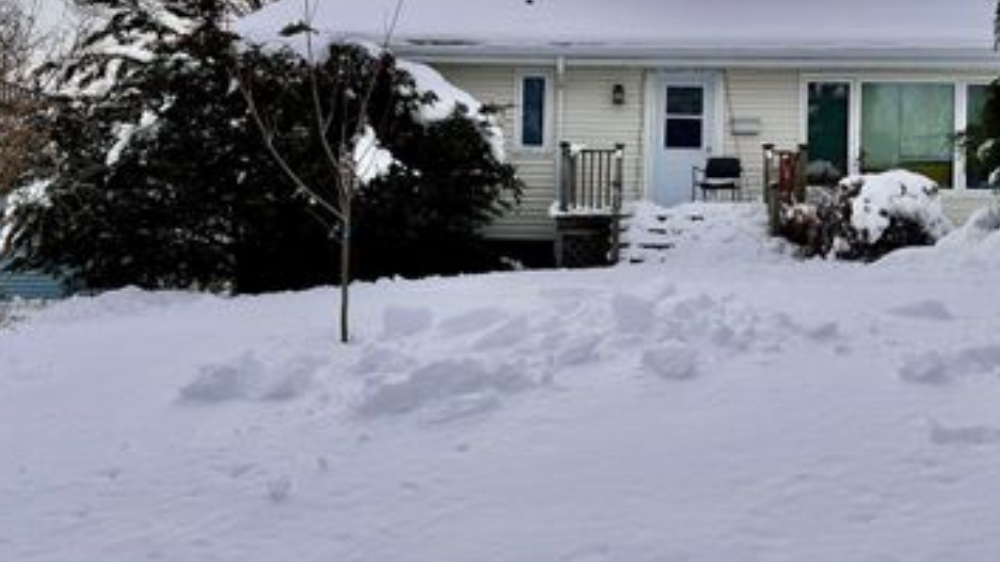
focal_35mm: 40
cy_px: 213
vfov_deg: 29.6
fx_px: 1060
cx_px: 582
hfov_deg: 50.3
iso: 50
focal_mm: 5.7
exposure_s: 1/6579
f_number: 1.5
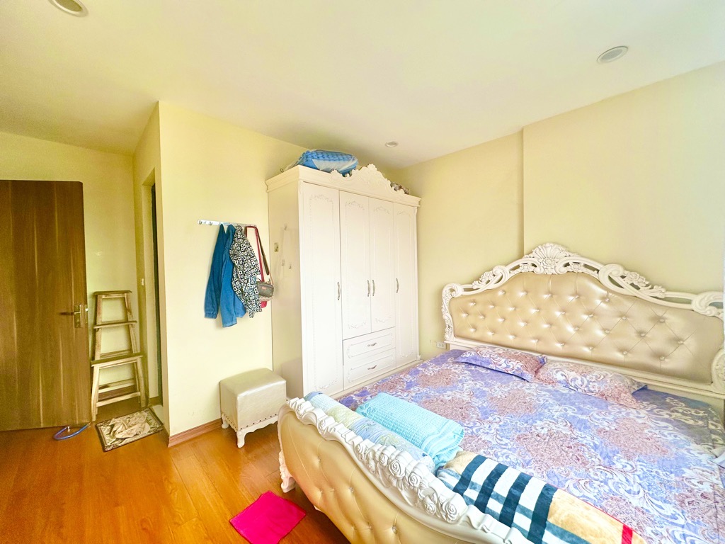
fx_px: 293
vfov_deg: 85.7
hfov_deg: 102.1
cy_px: 272
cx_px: 362
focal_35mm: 14
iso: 64
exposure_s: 1/99
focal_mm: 2.22
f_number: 2.2
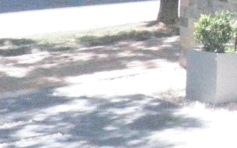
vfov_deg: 10.4
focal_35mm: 120
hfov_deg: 16.3
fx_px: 775
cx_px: 326
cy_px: -93
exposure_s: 1/500
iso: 1600
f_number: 8.3
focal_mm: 4.3
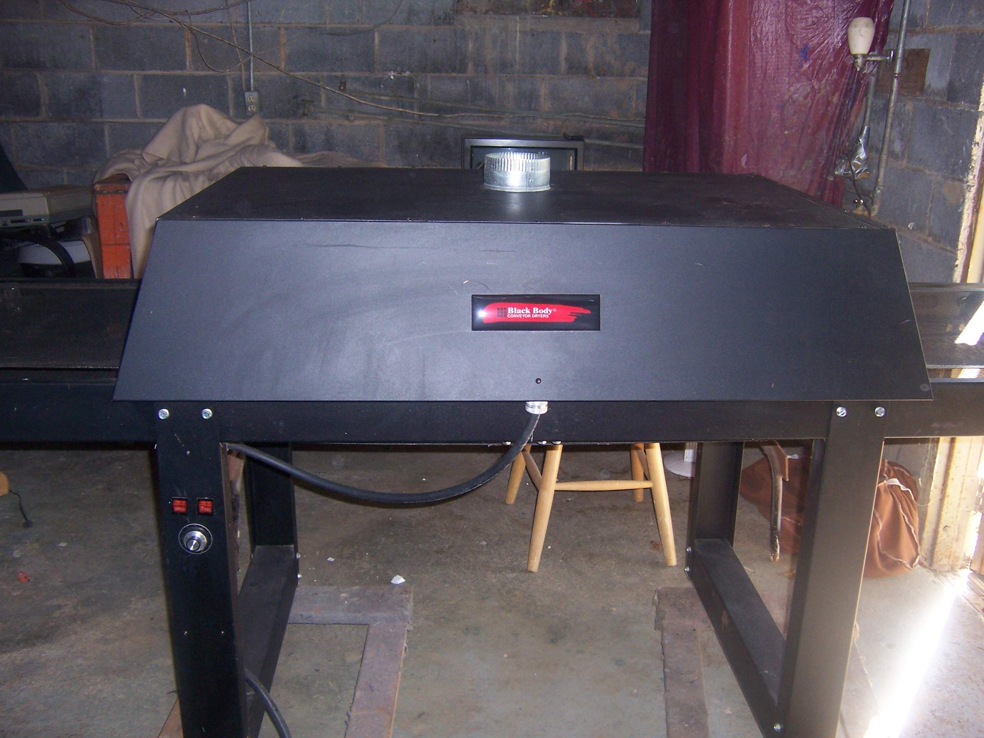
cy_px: 369
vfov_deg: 42.9
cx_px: 492
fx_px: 938
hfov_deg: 55.4
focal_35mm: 33
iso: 140
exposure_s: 1/60
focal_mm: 5.5
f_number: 2.8
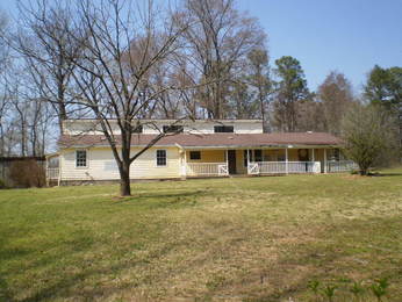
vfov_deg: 39.7
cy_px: 151
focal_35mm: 36
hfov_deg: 51.3
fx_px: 418
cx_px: 201
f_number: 4.6
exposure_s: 1/640
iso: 64
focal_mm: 6.3
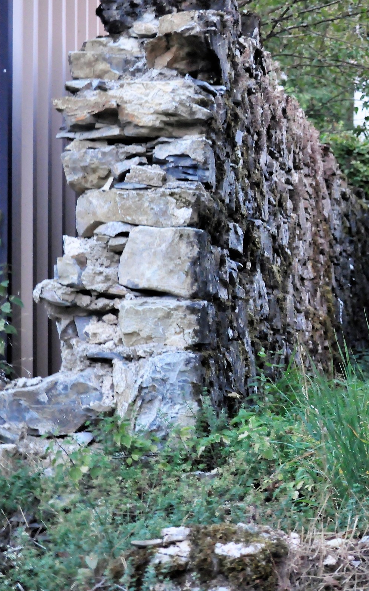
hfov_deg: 14.5
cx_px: 420
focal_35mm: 88
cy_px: 295
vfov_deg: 23.6
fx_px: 1416
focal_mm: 38
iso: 3200
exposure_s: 1/4
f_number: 5
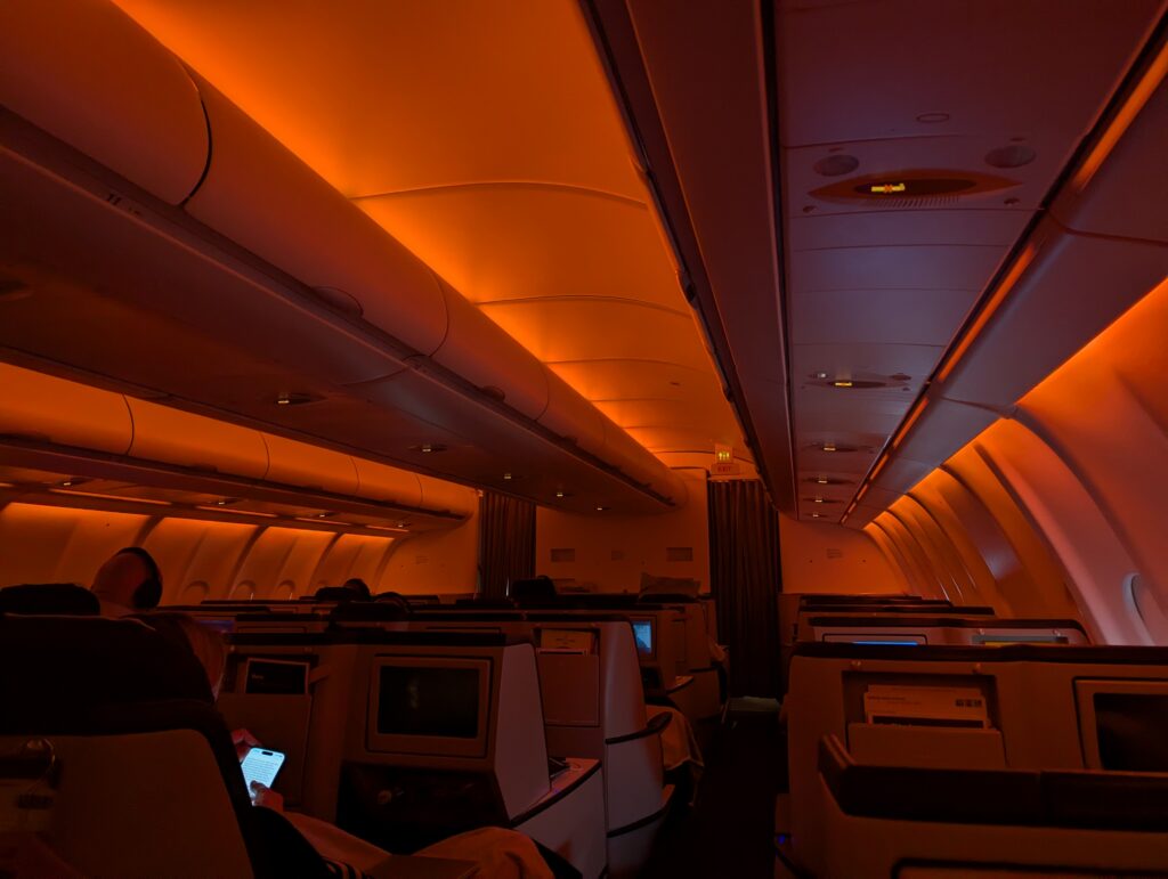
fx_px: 811
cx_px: 584
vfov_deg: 56.9
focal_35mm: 24
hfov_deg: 71.5
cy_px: 440
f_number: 1.85
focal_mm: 6.81
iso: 229
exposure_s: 1/45.4
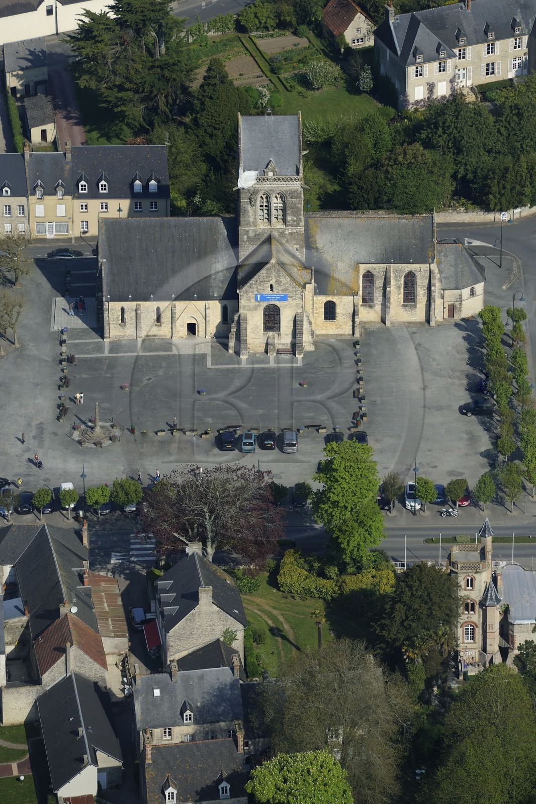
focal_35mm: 200
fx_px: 4468
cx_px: 268
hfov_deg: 6.9
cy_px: 402
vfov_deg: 10.3
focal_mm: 200
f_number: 6.3
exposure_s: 1/1600
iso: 400
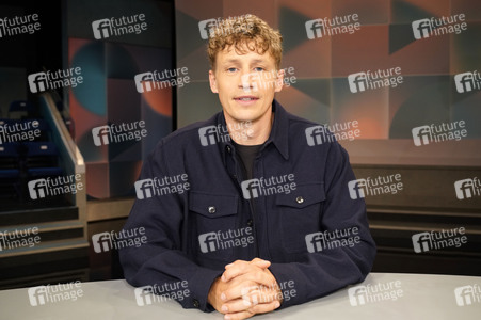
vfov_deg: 39.9
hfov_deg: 57.3
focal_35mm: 33
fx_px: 441
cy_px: 160
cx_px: 240
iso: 2000
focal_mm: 33
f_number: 5
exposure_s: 1/160
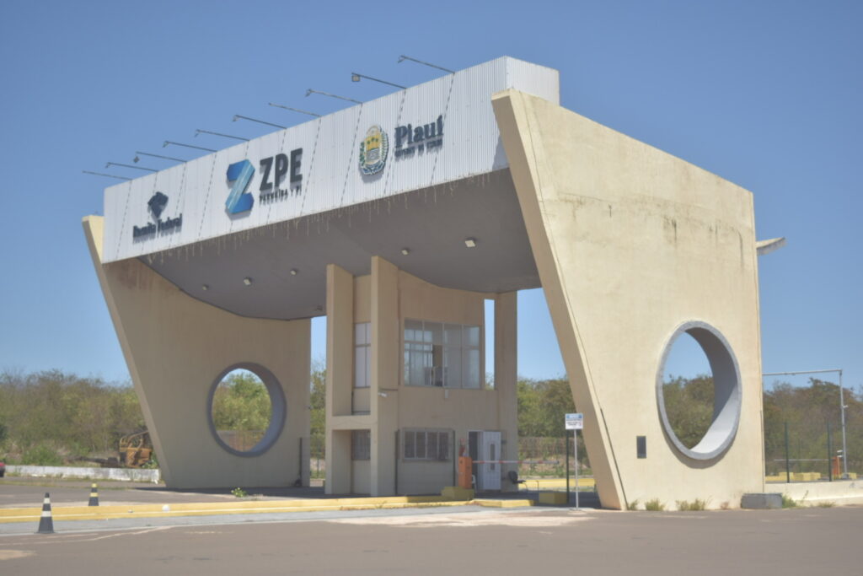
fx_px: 1223
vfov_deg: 26.5
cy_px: 288
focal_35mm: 51
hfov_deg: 38.9
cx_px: 432
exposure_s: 1/1250
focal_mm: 34
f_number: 5.6
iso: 180
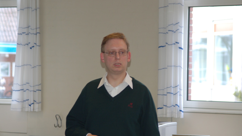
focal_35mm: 129
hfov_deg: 16.6
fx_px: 828
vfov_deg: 9.4
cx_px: 121
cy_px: 71
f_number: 4
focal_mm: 82
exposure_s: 1/100
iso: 400
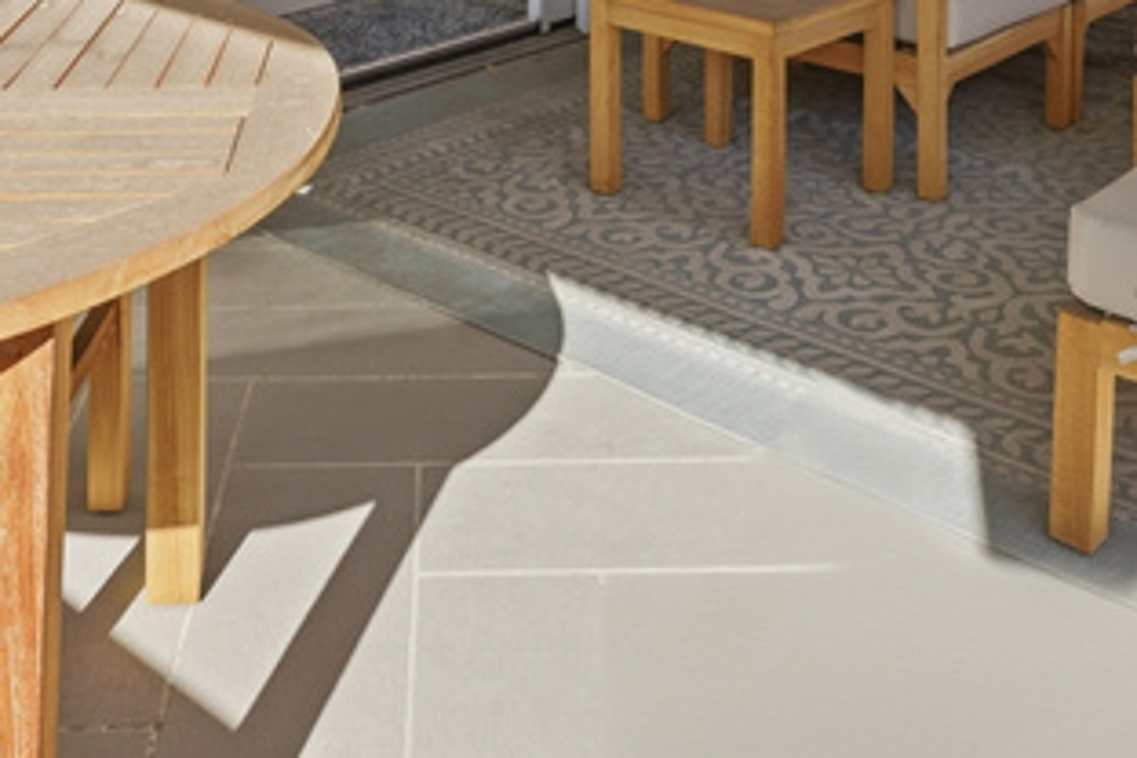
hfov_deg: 41.1
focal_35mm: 48
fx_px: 1515
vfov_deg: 23.2
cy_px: -350
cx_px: 507
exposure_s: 1/8000
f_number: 8
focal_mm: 14.6
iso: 400
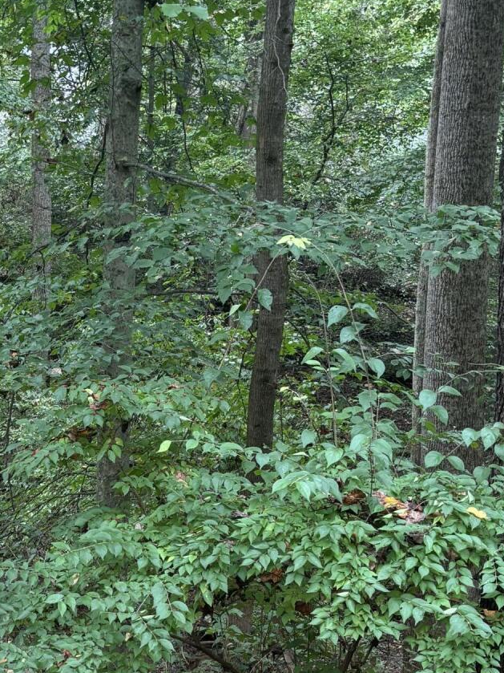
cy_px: 489
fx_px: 1204
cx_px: 62
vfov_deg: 30.8
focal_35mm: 62
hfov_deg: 23.1
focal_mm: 5.96
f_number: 1.6
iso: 200
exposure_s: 1/60
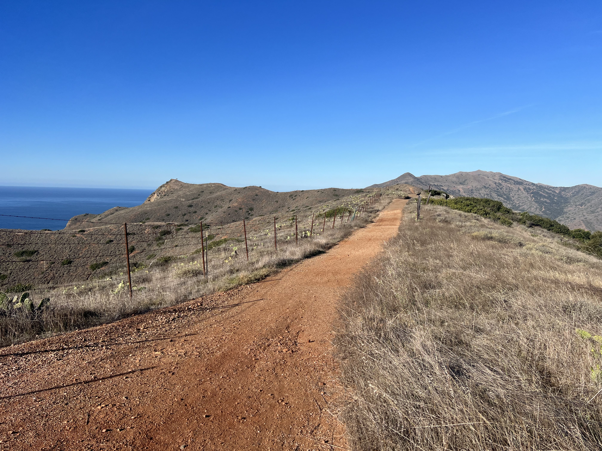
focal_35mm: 26
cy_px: 226
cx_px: 301
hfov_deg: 67.3
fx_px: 452
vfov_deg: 53.1
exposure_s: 1/4630
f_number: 1.5
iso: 50
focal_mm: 5.7
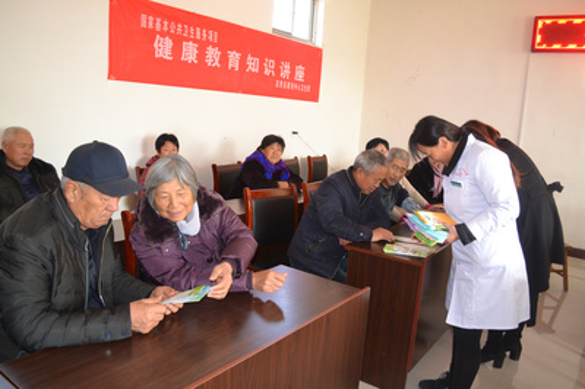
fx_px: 438
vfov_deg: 47.9
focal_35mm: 27
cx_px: 292
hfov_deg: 67.4
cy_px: 194
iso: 800
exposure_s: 1/60
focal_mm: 18
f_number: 3.5
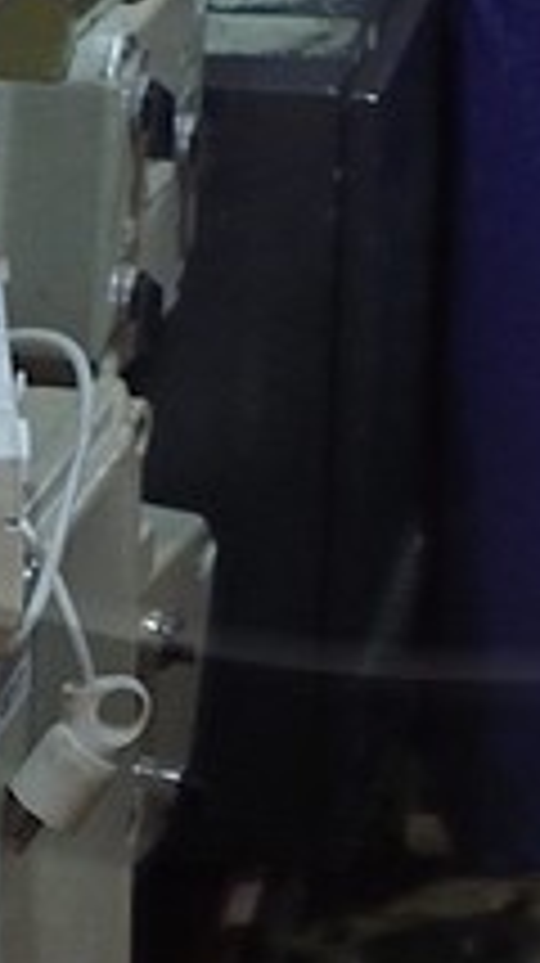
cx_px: 508
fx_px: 3598
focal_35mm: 141
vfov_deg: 13.2
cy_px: -972
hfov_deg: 8.5
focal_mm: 18
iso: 800
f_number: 3.5
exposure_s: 1/20
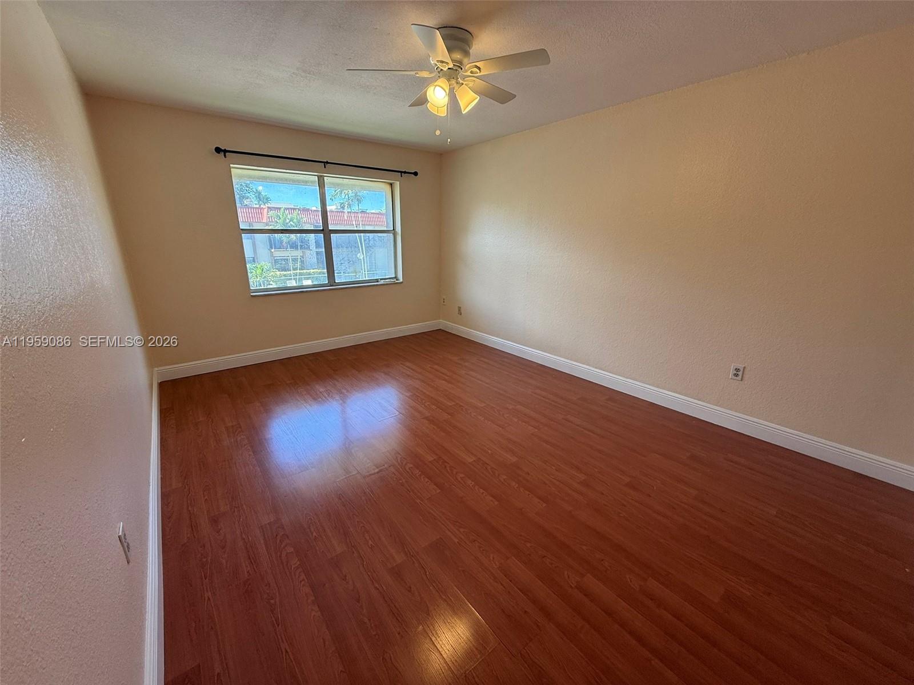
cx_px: 457
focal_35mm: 14
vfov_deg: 85.7
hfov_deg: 102.1
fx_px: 370
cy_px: 342
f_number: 2.2
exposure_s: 1/120
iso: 64
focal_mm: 2.22
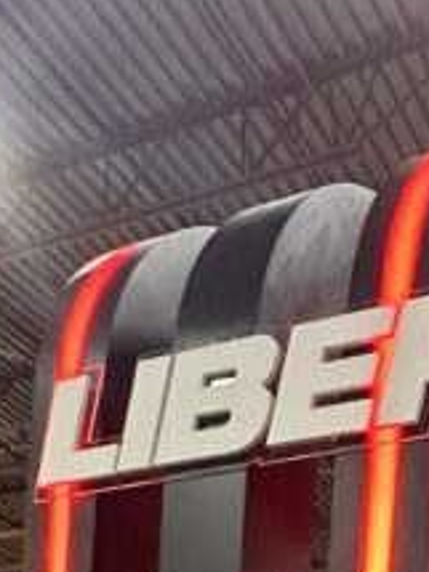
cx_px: 565
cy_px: 995
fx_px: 827
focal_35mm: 50
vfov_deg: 23.2
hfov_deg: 25.0
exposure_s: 1/60
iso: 320
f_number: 2.2
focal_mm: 2.22
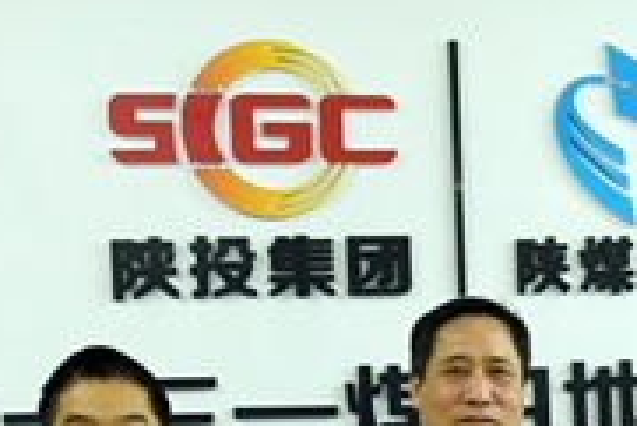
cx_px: 651
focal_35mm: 137
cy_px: 620
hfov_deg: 14.7
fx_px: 2426
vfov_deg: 9.8
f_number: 8
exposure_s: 1/25
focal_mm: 31
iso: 640
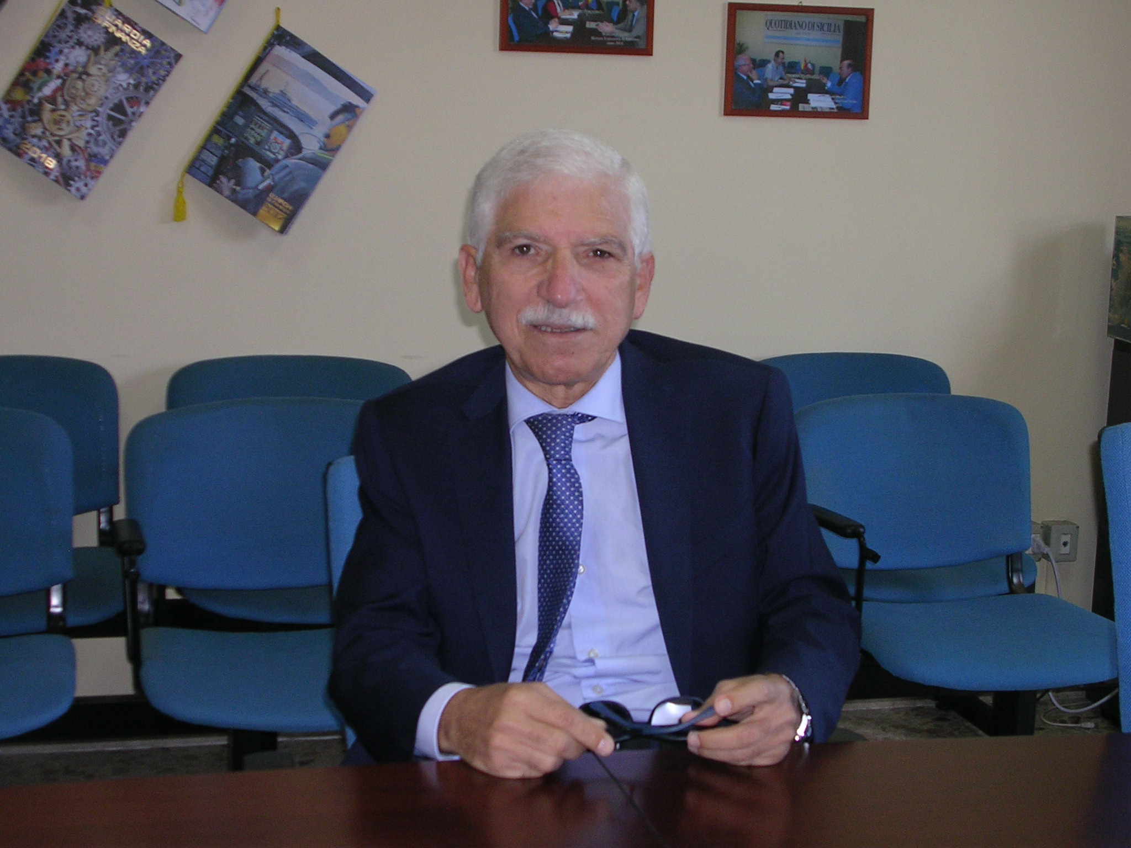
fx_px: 2058
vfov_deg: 23.3
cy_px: 424
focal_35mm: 63
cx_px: 566
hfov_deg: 30.7
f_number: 3.5
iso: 69
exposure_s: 1/60.1
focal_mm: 9.6
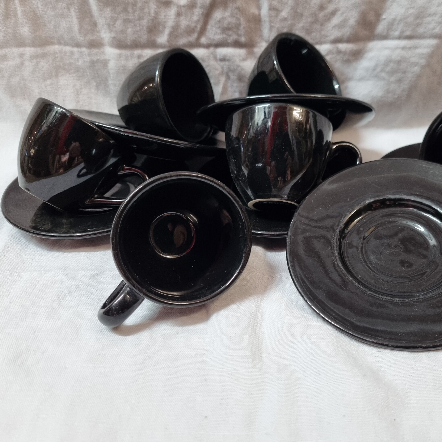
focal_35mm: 31
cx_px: 281
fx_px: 448
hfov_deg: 51.9
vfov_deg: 52.5
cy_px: 223
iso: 320
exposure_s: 1/50
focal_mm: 5.4
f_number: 1.8
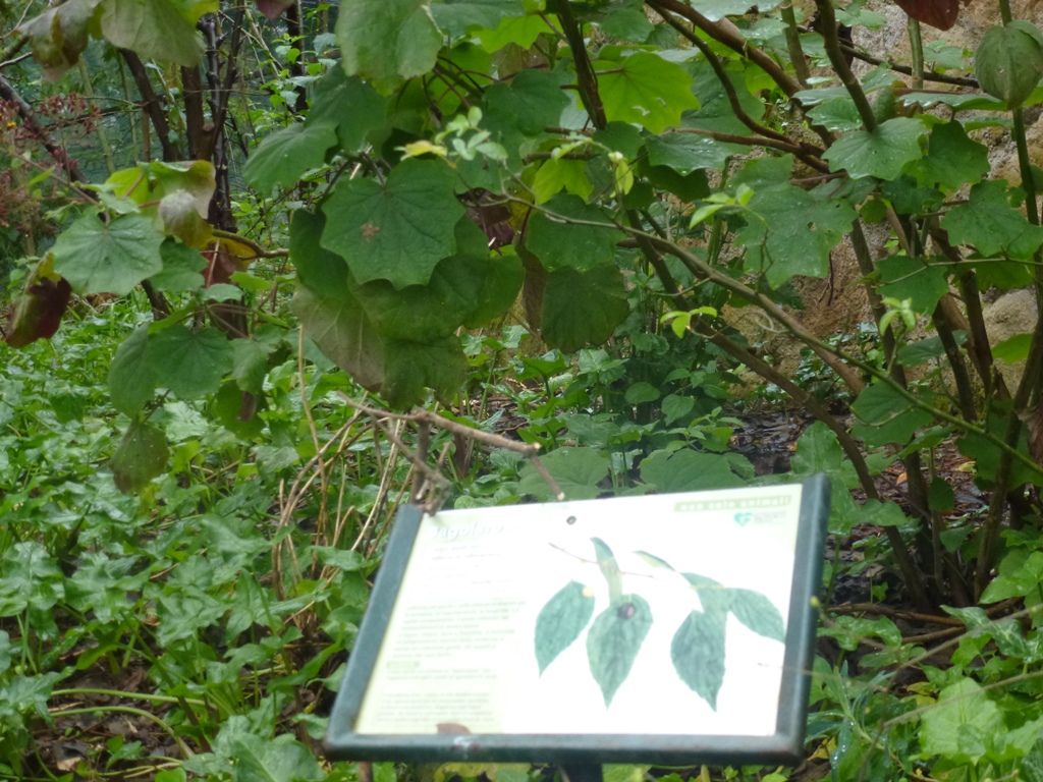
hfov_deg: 23.8
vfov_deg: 18.0
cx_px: 522
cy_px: 391
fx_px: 2471
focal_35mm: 82
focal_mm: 14.8
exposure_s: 1/160
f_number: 4.8
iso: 320
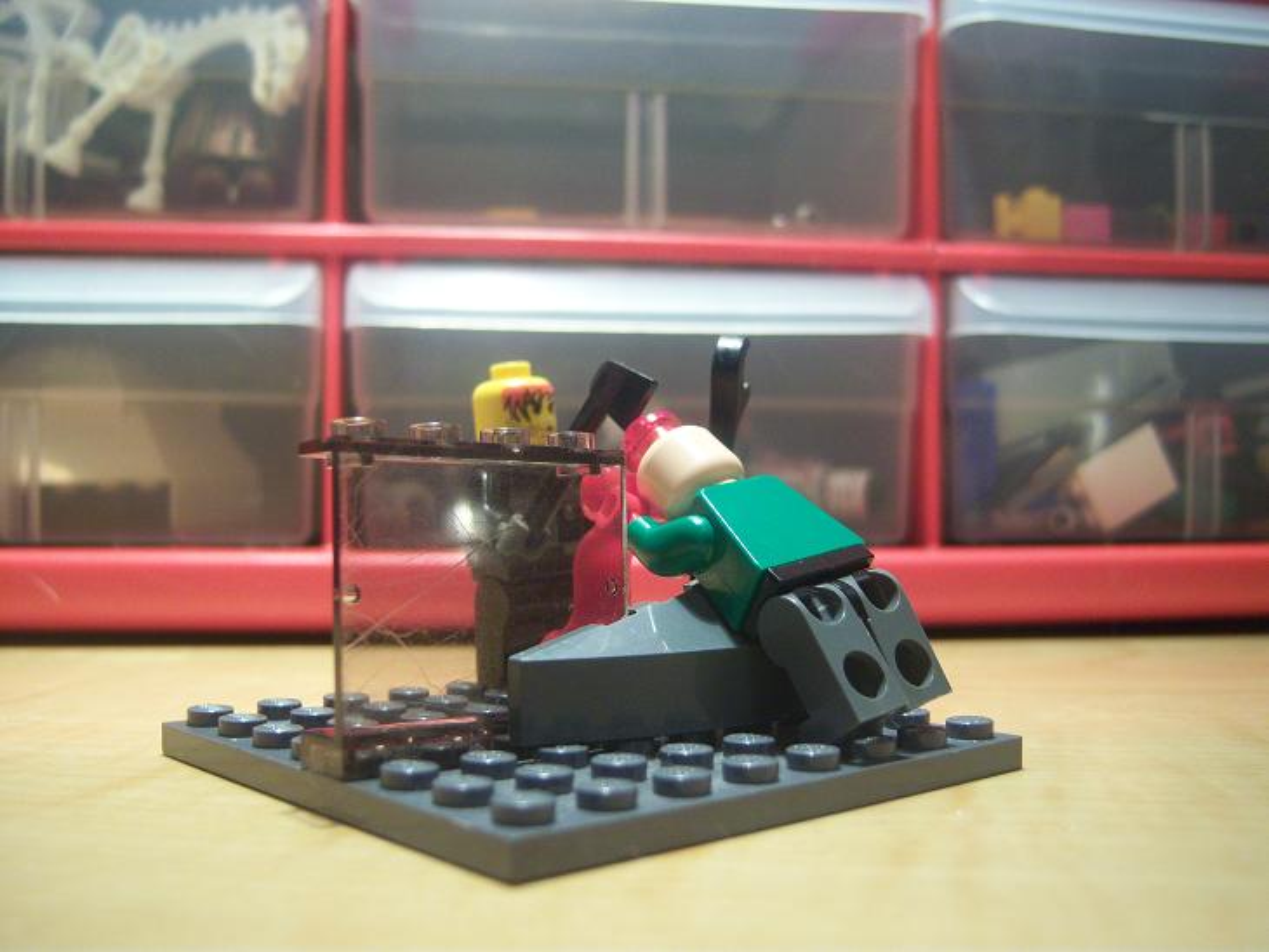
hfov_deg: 51.3
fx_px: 1320
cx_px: 634
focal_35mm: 36
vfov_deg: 39.7
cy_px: 476
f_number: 2.8
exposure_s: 1/20
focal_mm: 7.5
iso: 160
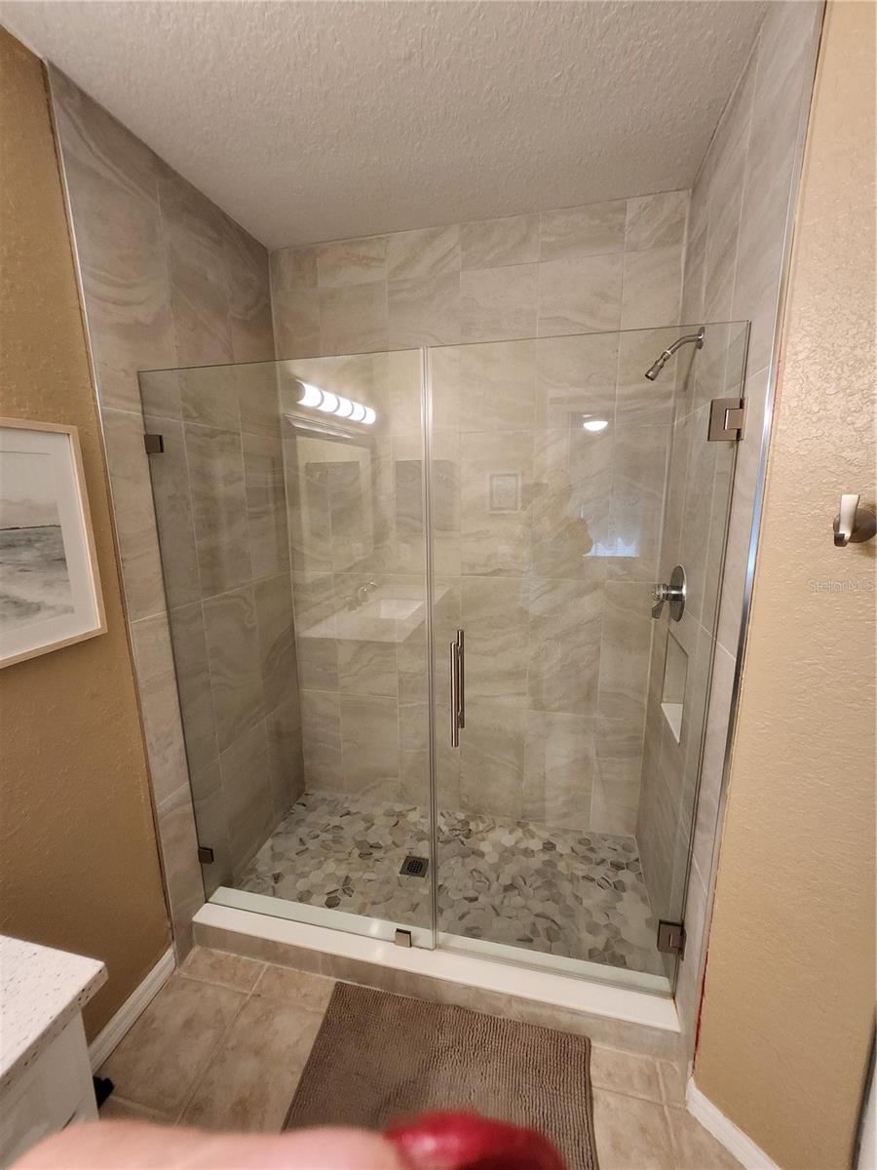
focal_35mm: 13
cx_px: 438
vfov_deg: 106.2
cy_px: 585
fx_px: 439
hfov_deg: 89.9
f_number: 2.2
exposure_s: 1/40
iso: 320
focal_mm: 1.74
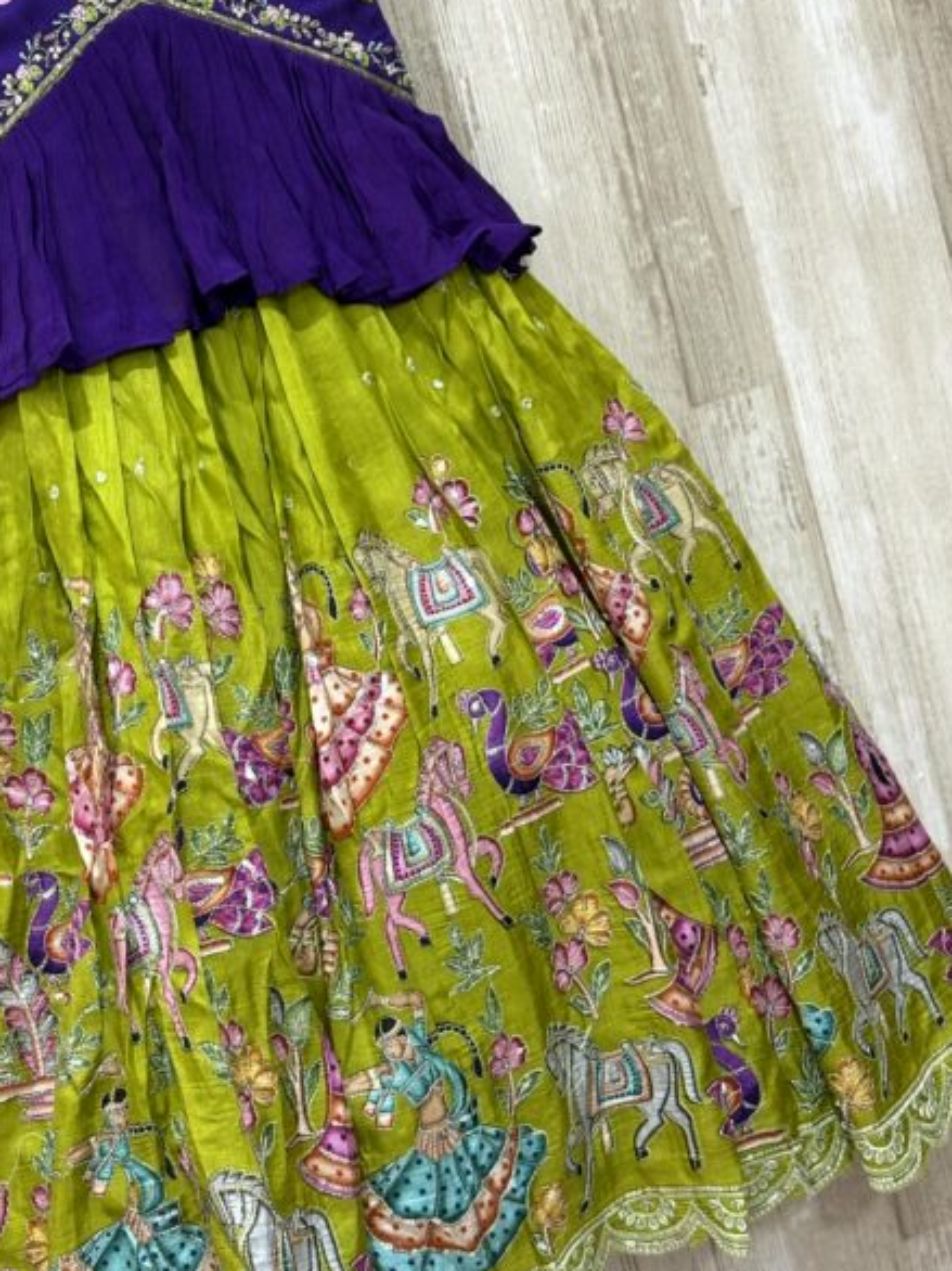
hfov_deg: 20.6
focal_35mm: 71
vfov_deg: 27.3
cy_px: 505
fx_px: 2605
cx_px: 330
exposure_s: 1/100
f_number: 1.6
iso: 80
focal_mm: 5.96
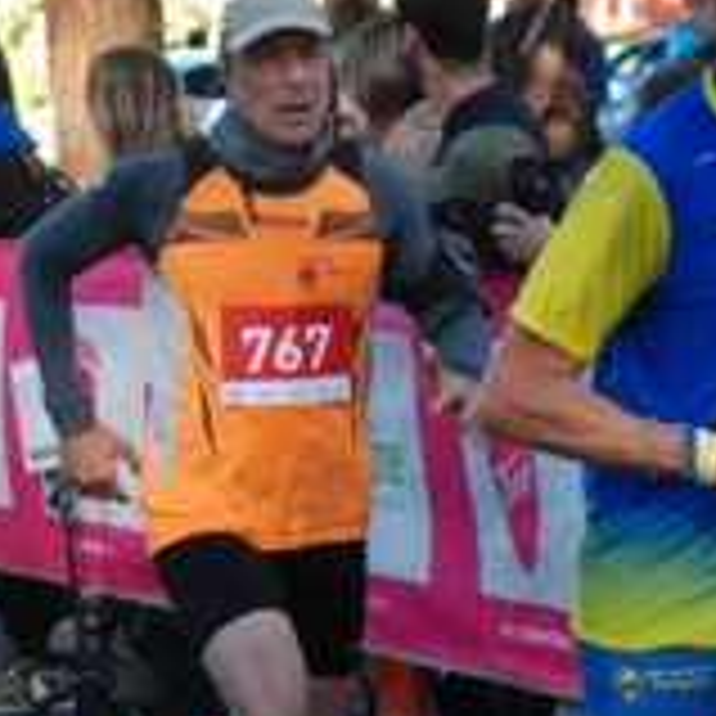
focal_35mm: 299
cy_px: 401
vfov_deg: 5.9
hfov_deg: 5.9
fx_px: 6997
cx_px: 448
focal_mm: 62
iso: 1000
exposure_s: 1/320
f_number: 5.3
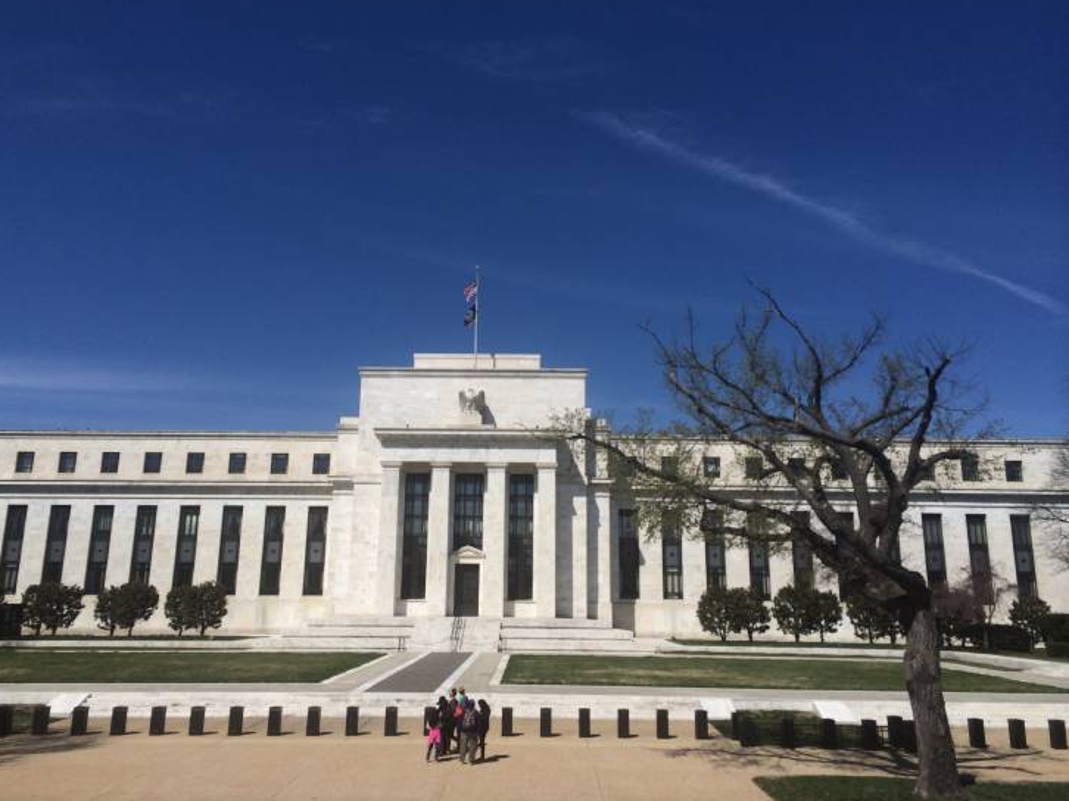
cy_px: 396
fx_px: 957
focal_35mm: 31
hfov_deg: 58.4
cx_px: 521
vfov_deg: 45.4
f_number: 2.2
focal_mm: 4.12
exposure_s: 1/5128
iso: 32
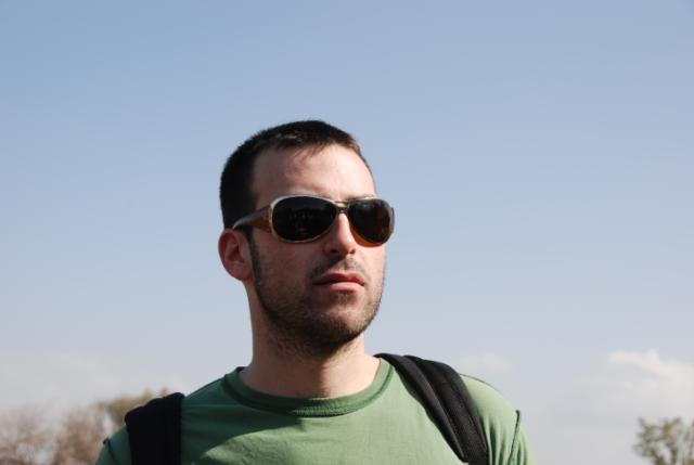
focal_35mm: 72
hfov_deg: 28.0
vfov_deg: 19.0
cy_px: 232
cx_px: 347
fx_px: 1390
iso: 100
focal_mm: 48
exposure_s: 1/250
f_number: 8
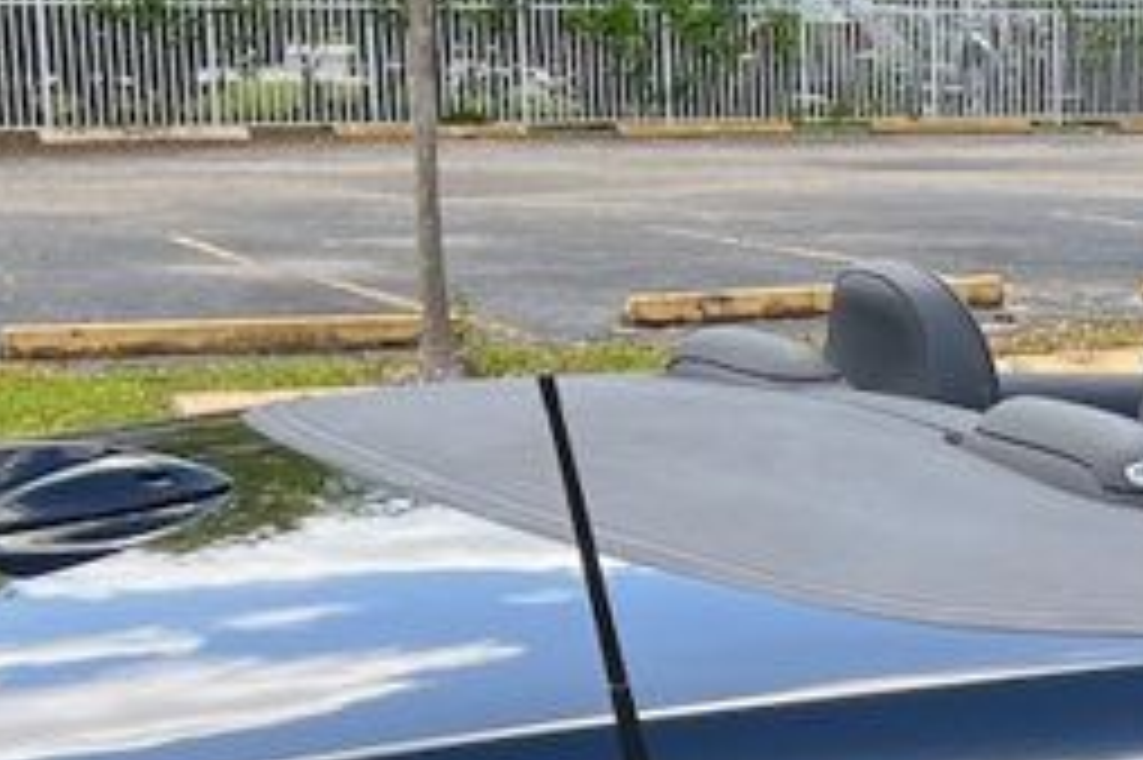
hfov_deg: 17.6
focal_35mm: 109
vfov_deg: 12.4
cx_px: 1494
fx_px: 3458
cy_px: 764
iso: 50
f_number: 1.5
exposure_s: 1/780
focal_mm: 5.7
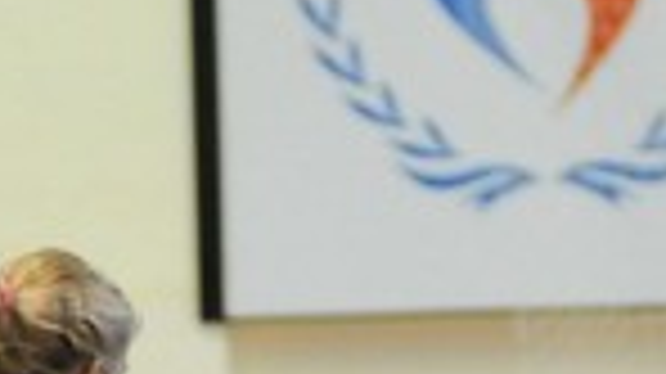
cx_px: -18
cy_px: 930
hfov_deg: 3.3
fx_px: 11523
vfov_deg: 1.8
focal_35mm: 653
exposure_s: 1/400
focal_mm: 92
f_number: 2.8
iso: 2000
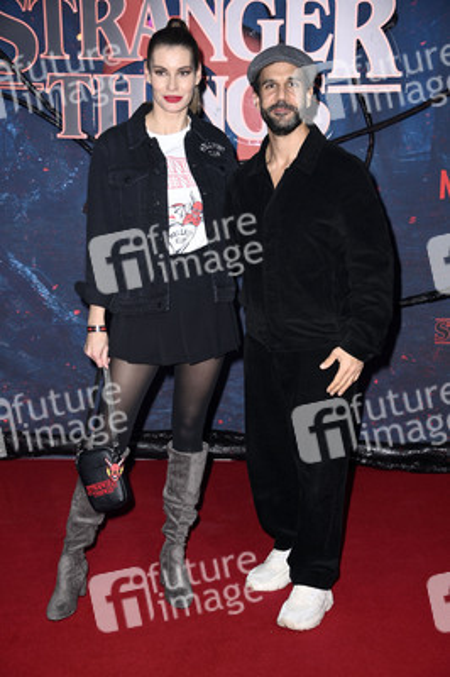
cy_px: 338
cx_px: 225
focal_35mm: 68
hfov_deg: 20.0
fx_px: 1277
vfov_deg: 29.7
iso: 500
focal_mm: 68
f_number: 5.6
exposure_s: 1/200
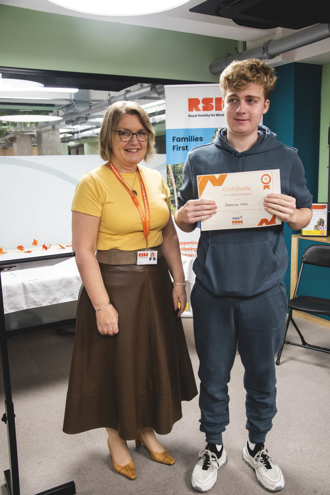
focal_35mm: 33
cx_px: 165
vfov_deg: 57.2
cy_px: 248
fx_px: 454
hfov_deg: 40.0
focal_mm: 22
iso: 500
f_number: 3.8
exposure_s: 1/50
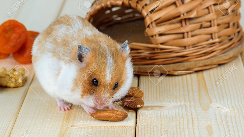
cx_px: 122
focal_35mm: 111
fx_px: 718
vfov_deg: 10.9
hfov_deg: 19.3
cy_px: 67
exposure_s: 1/60
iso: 100
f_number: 16
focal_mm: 105
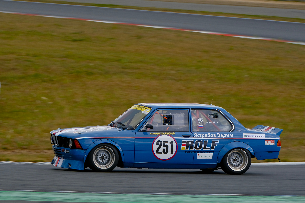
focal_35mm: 287
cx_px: 152
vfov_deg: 4.8
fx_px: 2431
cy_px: 102
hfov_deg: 7.2
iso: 160
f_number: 8
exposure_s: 1/250
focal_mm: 191.6
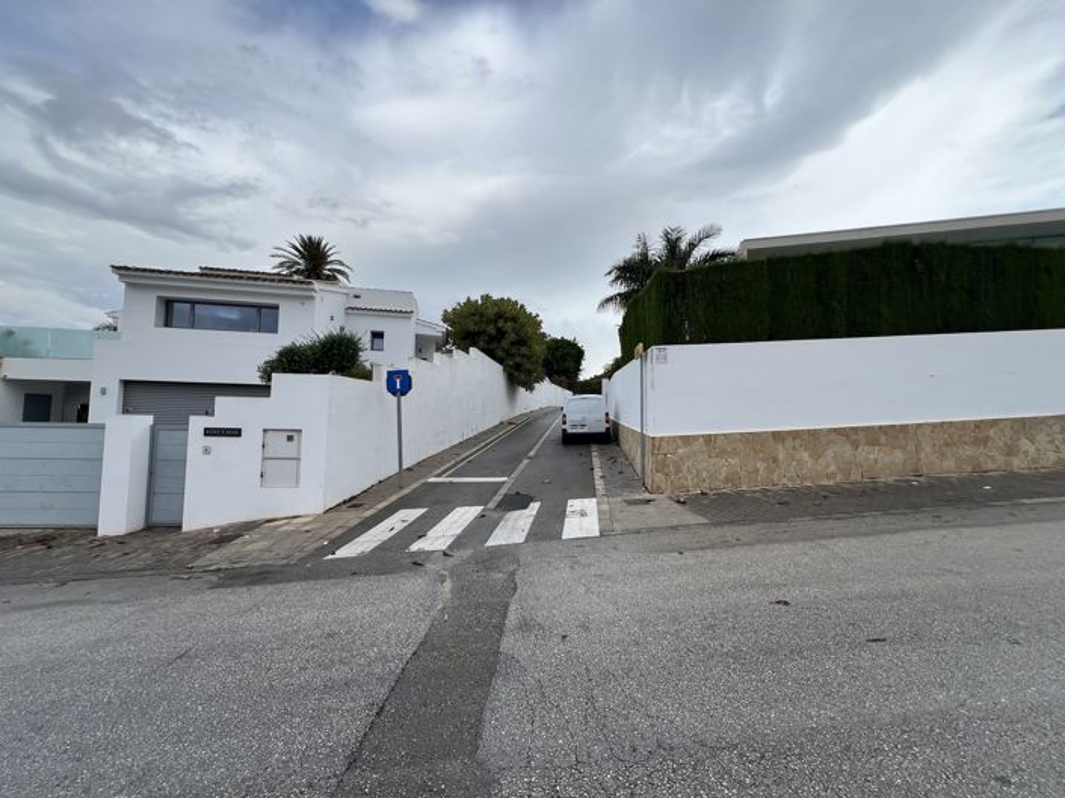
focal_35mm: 13
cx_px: 532
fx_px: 400
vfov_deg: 89.9
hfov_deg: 106.2
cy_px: 399
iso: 32
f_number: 1.8
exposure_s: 1/951
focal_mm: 1.57
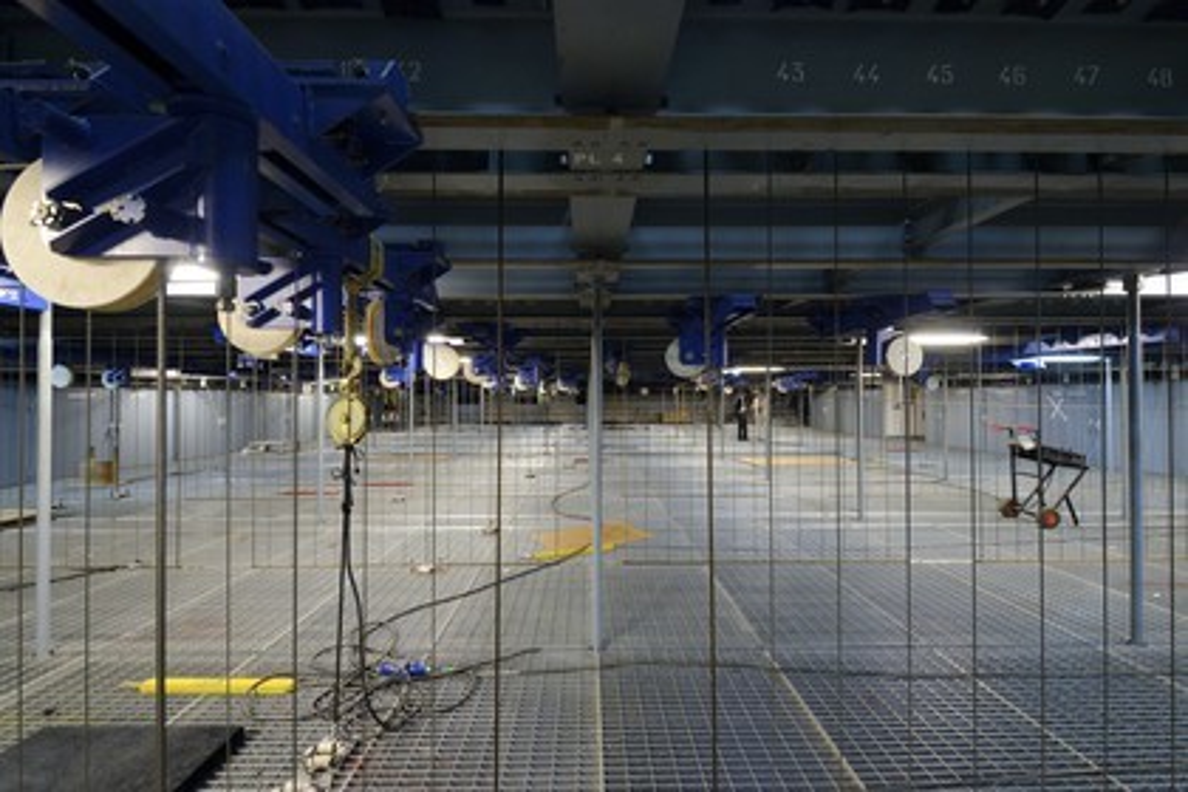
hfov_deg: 104.3
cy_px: 396
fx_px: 462
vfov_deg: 81.2
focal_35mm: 14
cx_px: 594
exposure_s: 1/8
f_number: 7.1
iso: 1600
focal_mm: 14
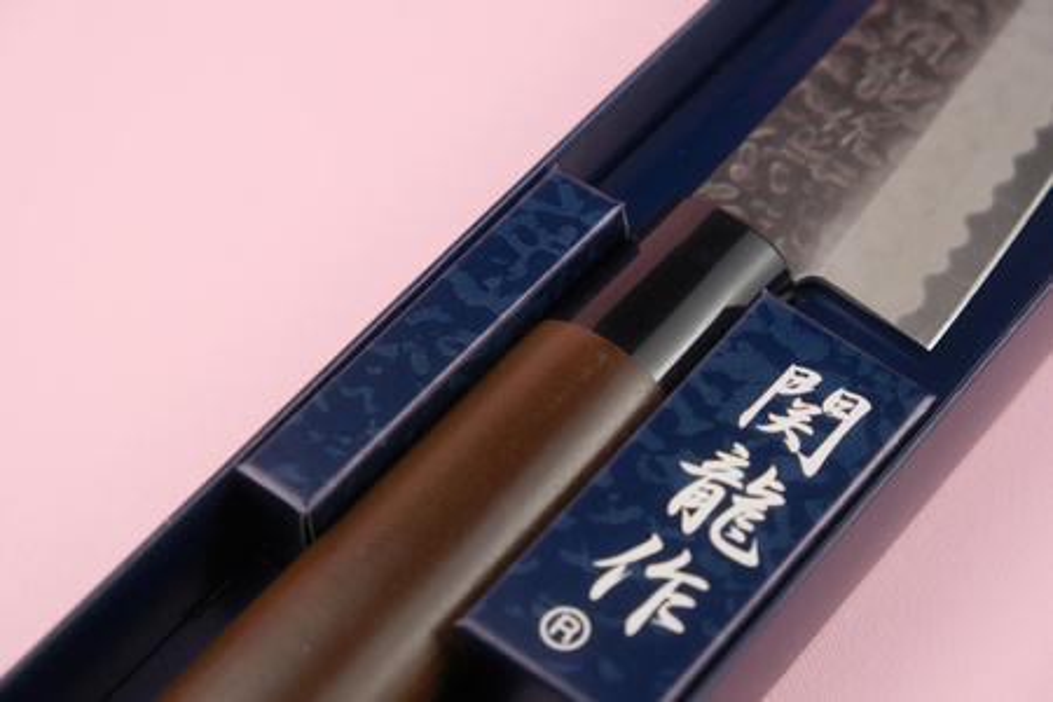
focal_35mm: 83
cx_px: 526
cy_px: 351
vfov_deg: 16.5
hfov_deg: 24.5
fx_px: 2428
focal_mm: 55
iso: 400
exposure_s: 1/125
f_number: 5.6
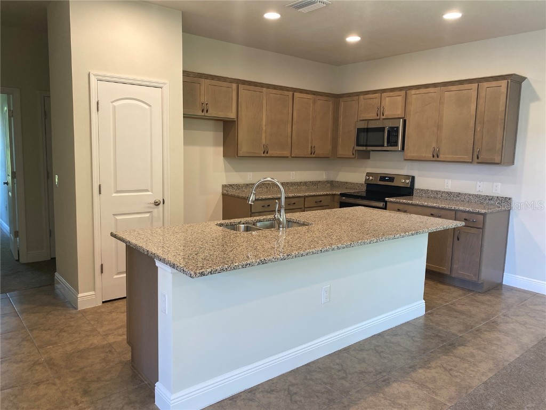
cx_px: 273
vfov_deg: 53.1
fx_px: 410
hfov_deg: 67.3
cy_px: 205
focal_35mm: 26
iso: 80
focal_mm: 4.25
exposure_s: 1/60
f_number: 1.8
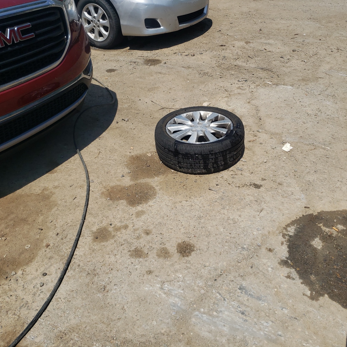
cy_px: 172
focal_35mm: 31
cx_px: 195
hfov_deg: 52.4
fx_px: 352
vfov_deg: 52.5
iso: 50
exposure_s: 1/5000
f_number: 1.5
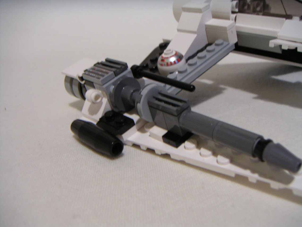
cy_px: 114
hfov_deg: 50.1
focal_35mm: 37
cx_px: 151
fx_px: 323
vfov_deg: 38.7
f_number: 2.8
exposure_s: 1/2
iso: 100
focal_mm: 4.8
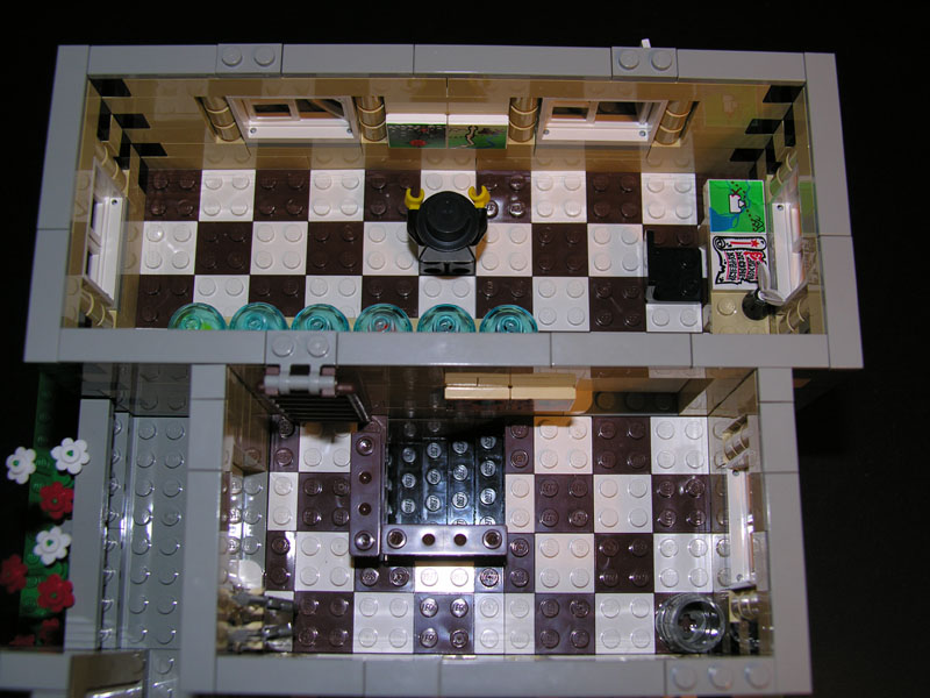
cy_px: 349
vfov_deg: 33.6
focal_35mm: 43
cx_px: 465
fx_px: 1155
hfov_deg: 43.9
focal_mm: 11
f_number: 2.9
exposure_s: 1/60.1
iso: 50
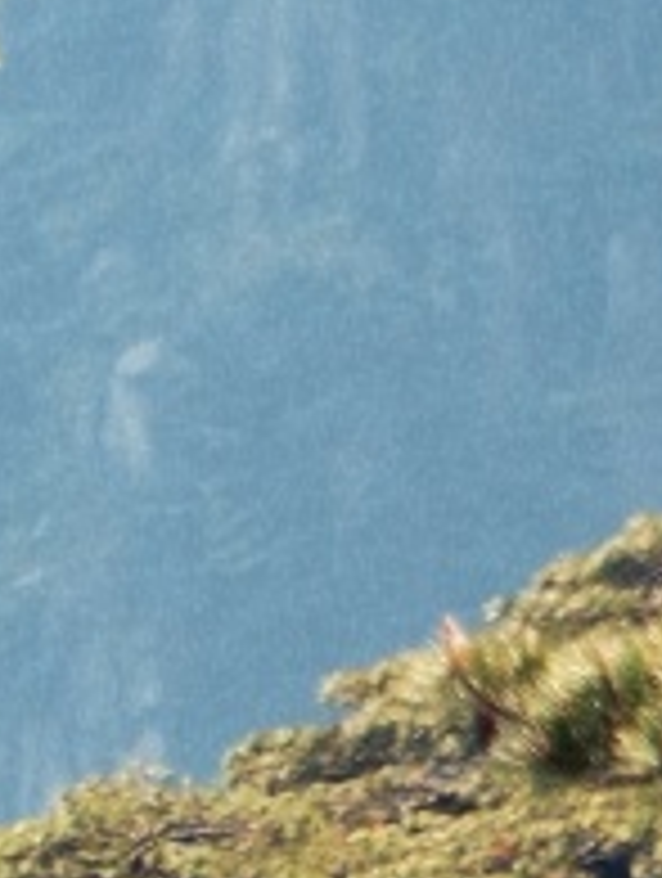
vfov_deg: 1.5
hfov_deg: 1.1
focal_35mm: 1364
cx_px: -685
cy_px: 666
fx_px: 34667
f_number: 5.6
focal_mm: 150
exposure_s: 1/250
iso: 200
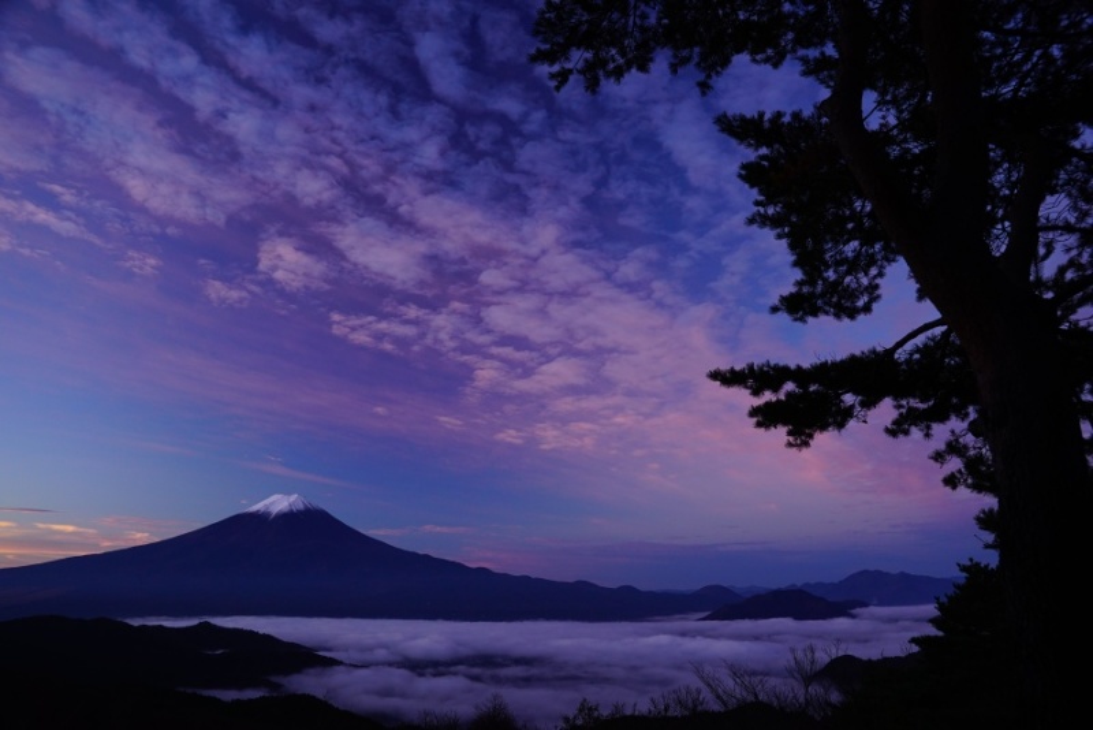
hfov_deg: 73.7
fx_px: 729
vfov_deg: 53.2
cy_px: 365
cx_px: 546
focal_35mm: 24
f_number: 8
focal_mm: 24
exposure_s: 1/20
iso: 800
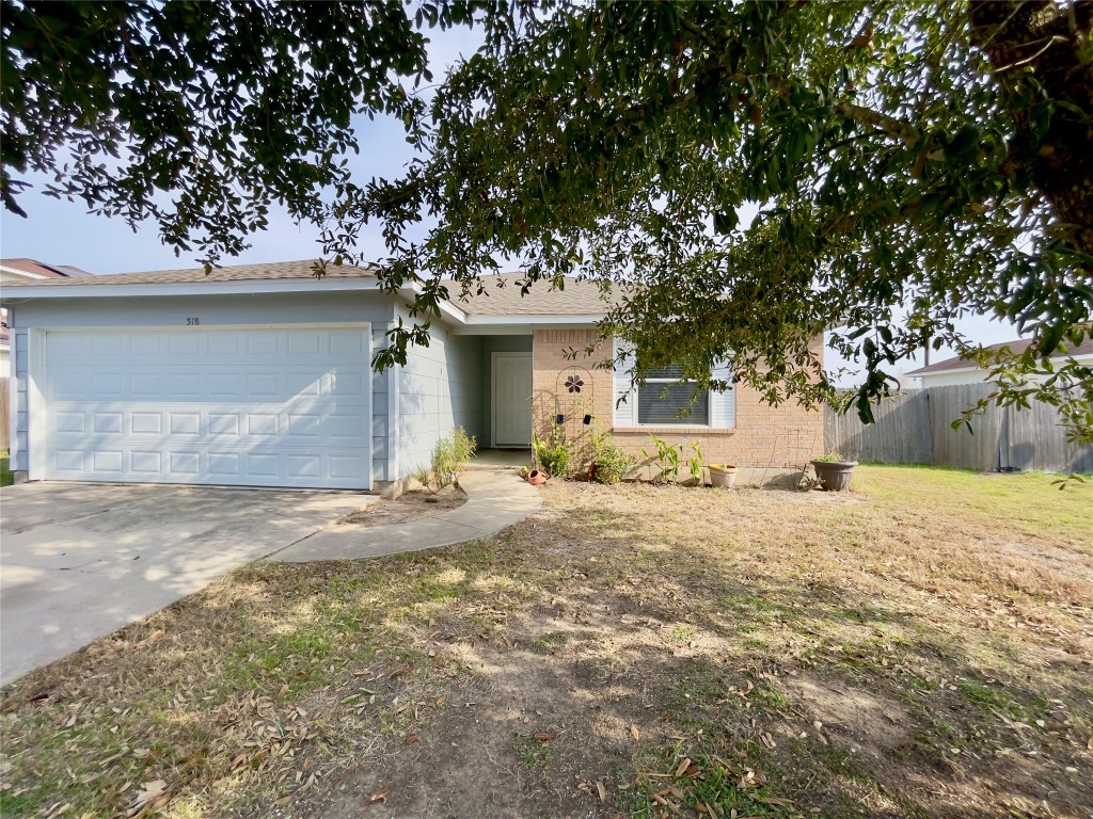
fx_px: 410
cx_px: 546
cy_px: 410
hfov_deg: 106.2
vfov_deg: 89.9
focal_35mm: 13
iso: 25
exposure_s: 1/545
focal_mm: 1.54
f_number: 2.4
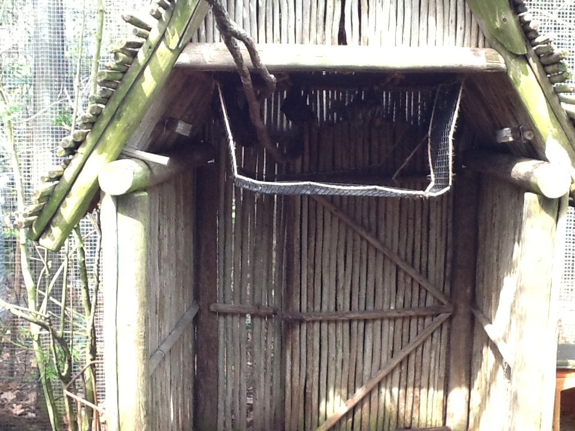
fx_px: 532
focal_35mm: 32
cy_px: 216
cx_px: 288
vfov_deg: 44.2
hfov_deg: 56.8
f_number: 2.4
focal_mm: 2.03
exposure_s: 1/120
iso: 125
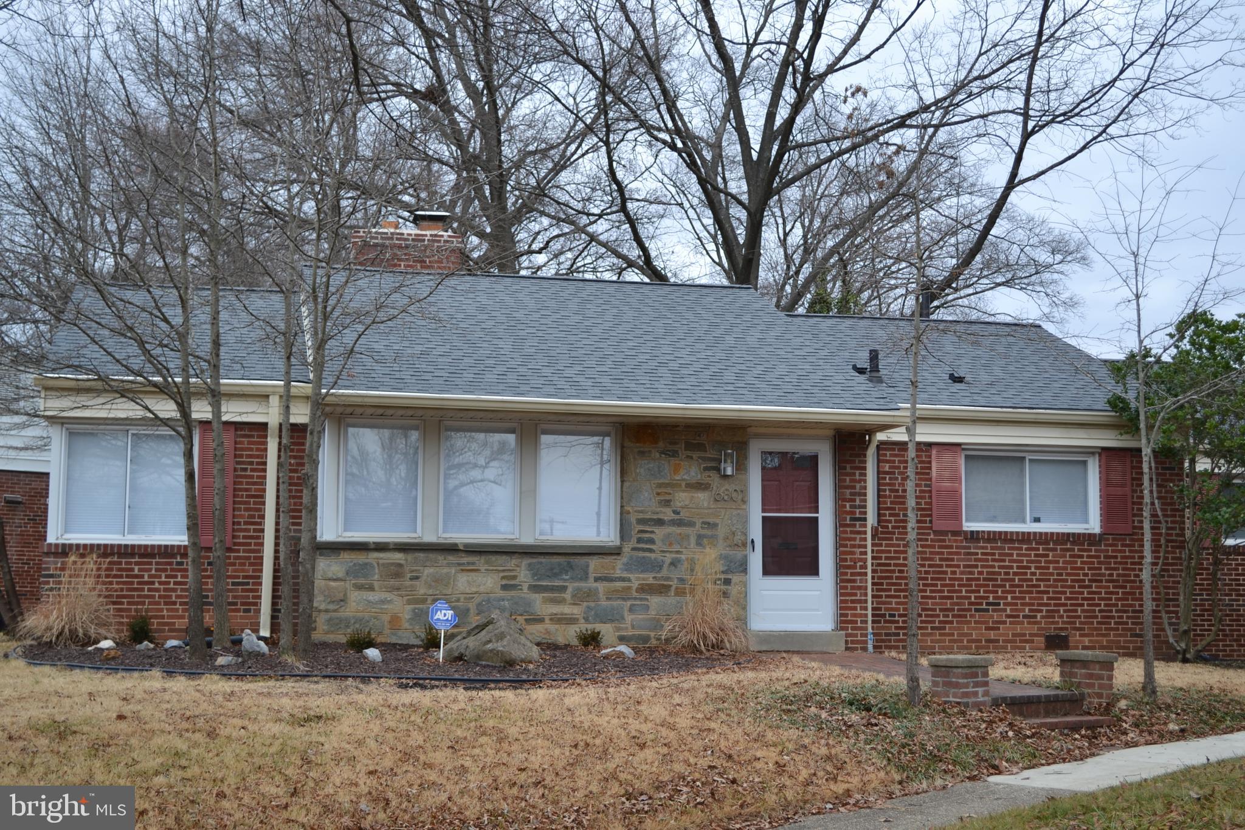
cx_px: 622
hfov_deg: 41.1
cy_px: 415
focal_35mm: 48
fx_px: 1660
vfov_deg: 28.1
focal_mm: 32
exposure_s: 1/125
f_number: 5.6
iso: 110
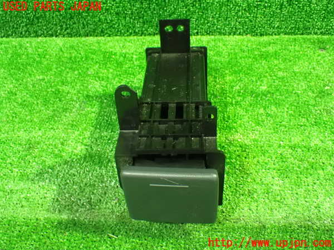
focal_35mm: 41
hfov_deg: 45.8
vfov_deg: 35.1
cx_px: 167
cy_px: 125
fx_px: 396
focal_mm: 7.31
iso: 1600
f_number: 2.8
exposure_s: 1/20
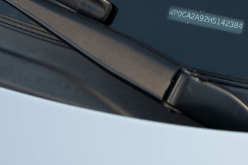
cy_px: 18
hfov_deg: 15.7
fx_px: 892
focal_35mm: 129
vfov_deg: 10.5
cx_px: 203
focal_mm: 46.9
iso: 100
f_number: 2.8
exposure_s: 1/320
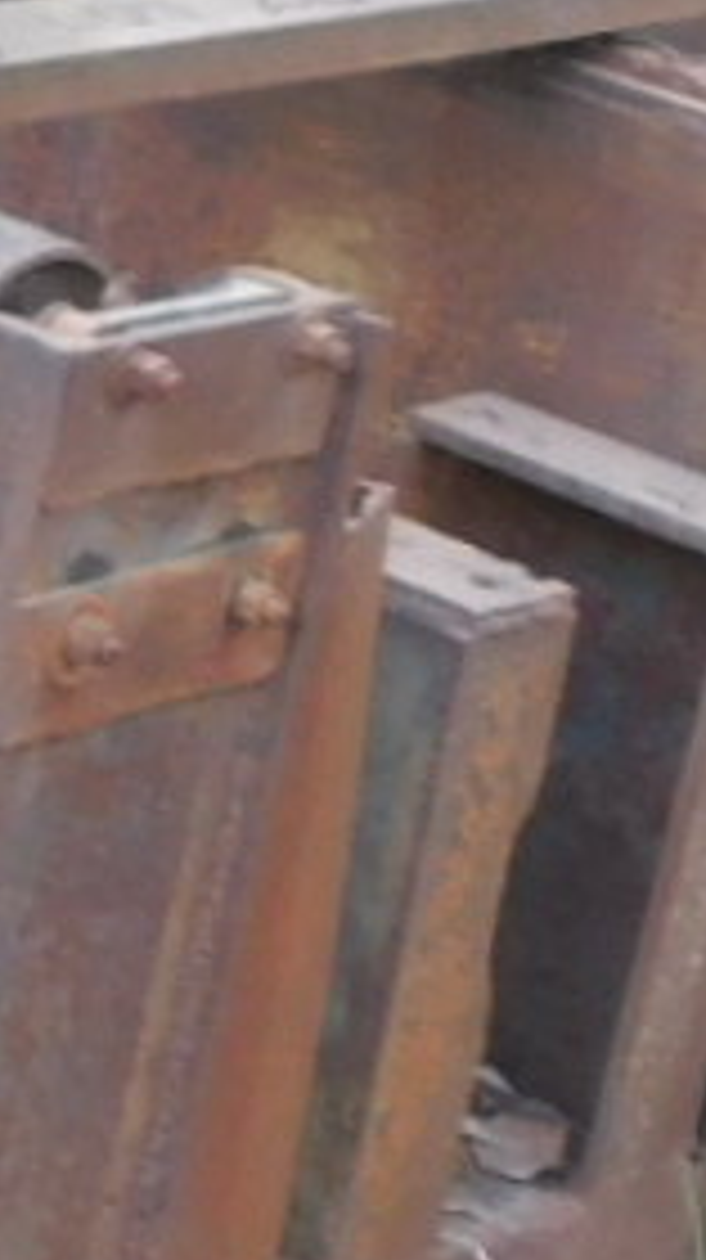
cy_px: -54
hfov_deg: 5.2
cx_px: -2739
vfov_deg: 11.4
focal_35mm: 187
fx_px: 6239
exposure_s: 1/60
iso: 125
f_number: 3.2
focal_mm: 5.3
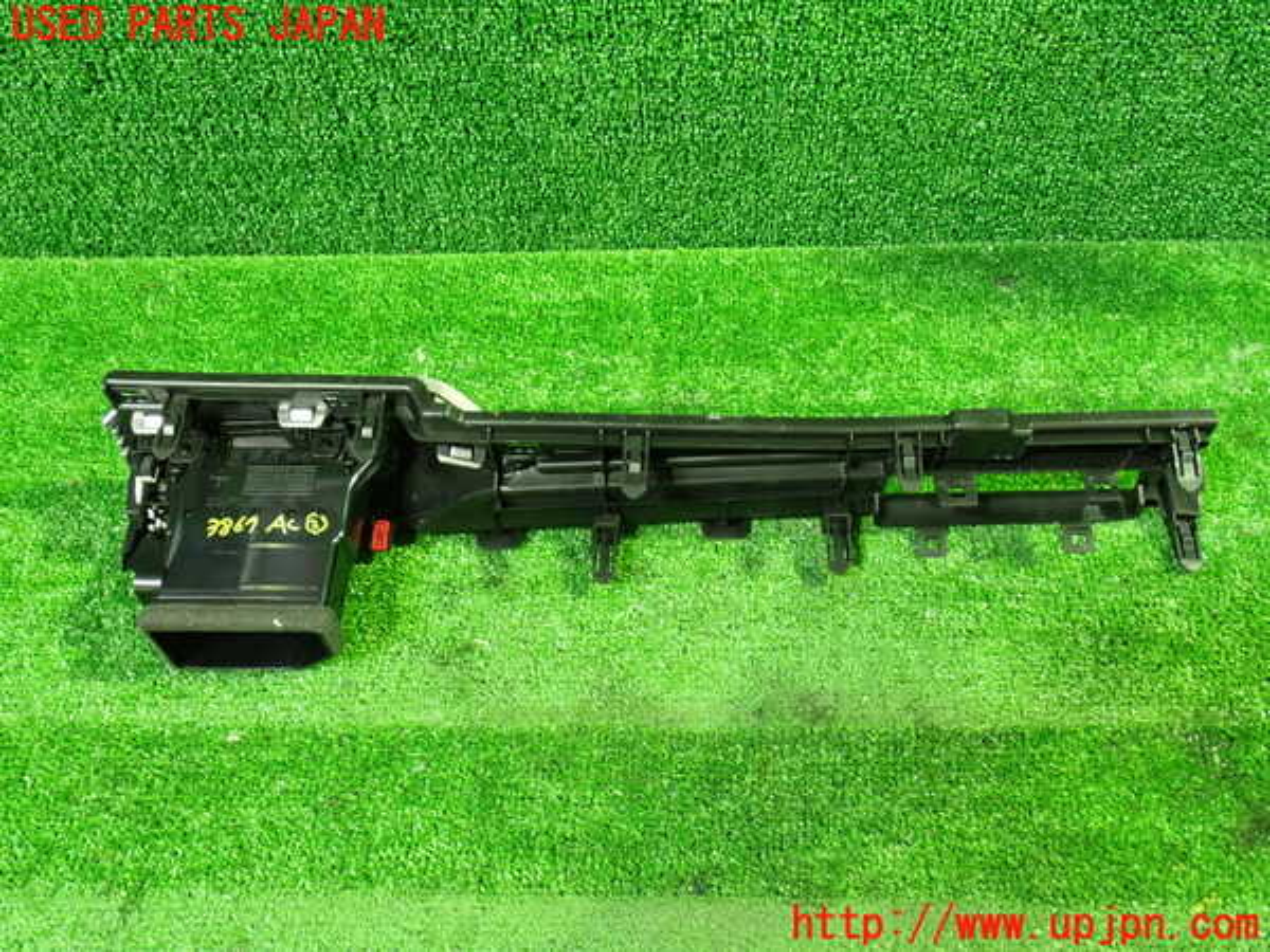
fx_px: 1174
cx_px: 635
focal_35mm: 32
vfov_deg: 44.2
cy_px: 476
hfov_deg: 56.8
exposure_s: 1/13
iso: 800
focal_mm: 5.79
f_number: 3.2
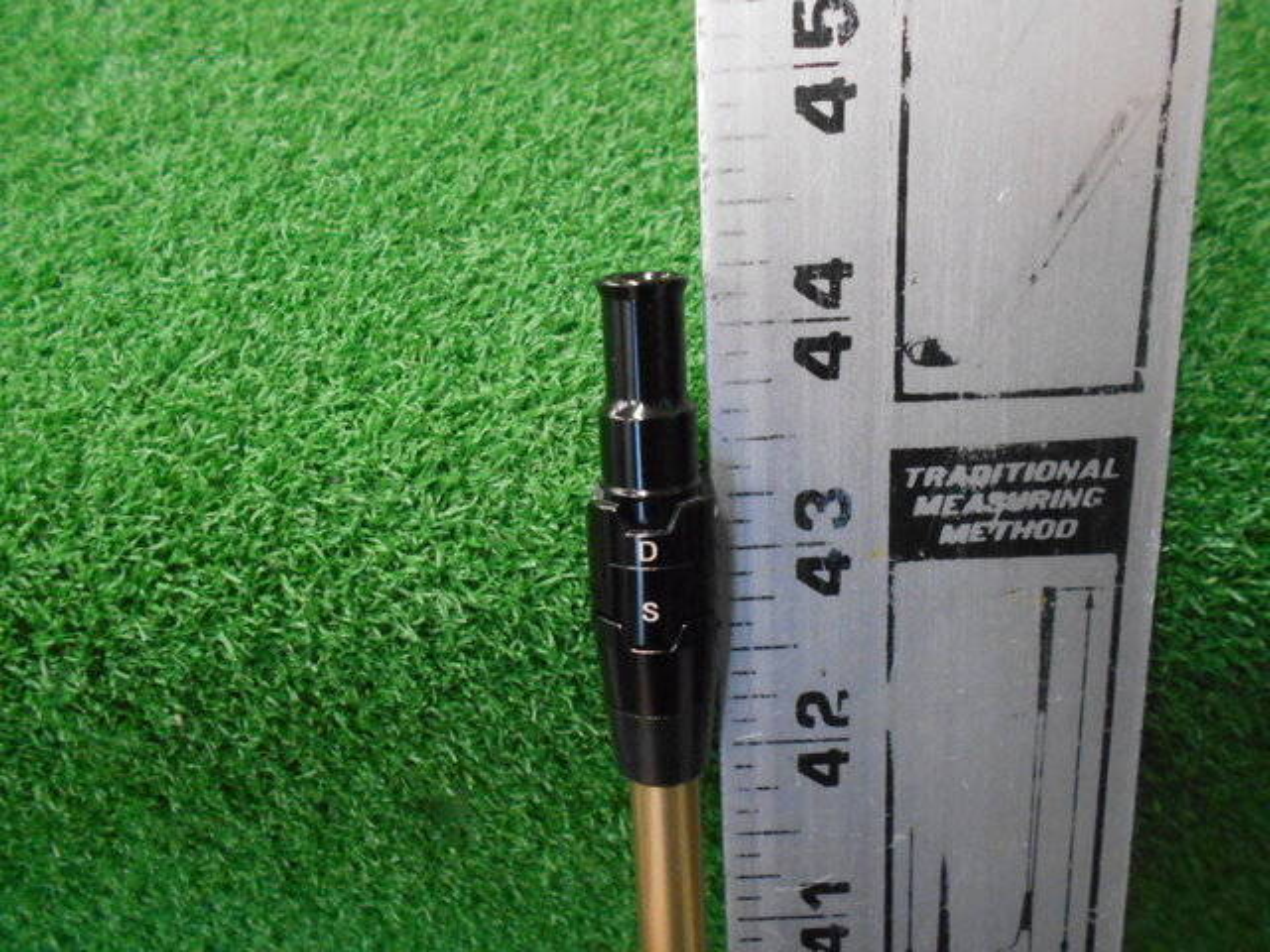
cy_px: 476
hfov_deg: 67.3
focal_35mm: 26
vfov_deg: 53.1
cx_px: 635
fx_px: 954
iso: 800
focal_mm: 4.6
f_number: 3.2
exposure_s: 1/50
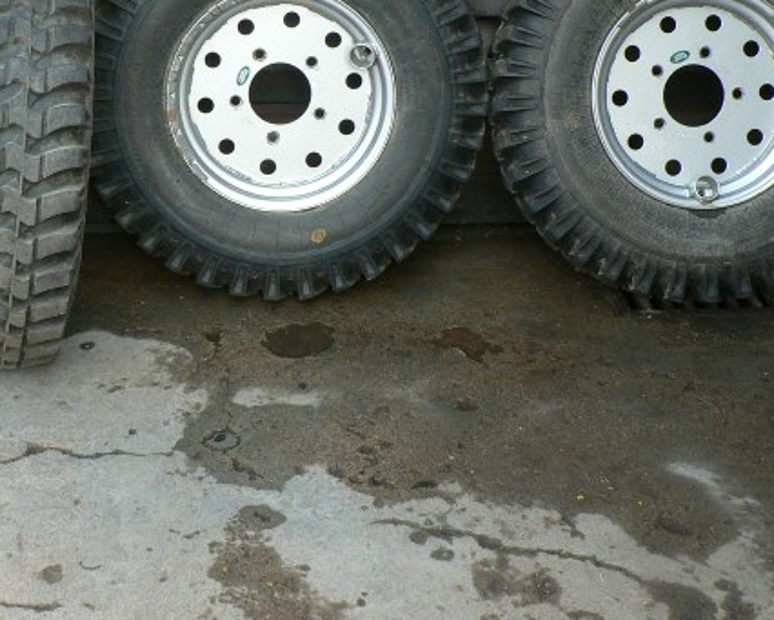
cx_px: 202
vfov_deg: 19.7
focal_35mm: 77
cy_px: 129
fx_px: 1764
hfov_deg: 24.5
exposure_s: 1/100
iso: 100
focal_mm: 7
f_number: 3.6
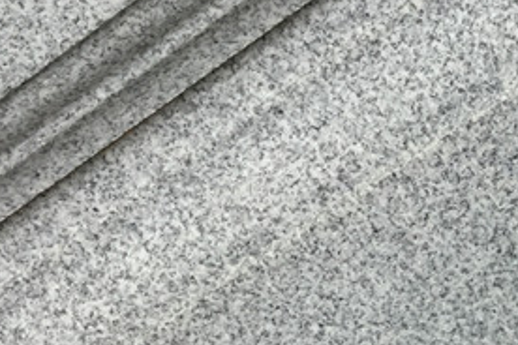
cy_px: 487
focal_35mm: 105
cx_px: 816
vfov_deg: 12.5
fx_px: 1511
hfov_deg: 17.2
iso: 25
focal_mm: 3.3
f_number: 2.4
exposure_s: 1/100
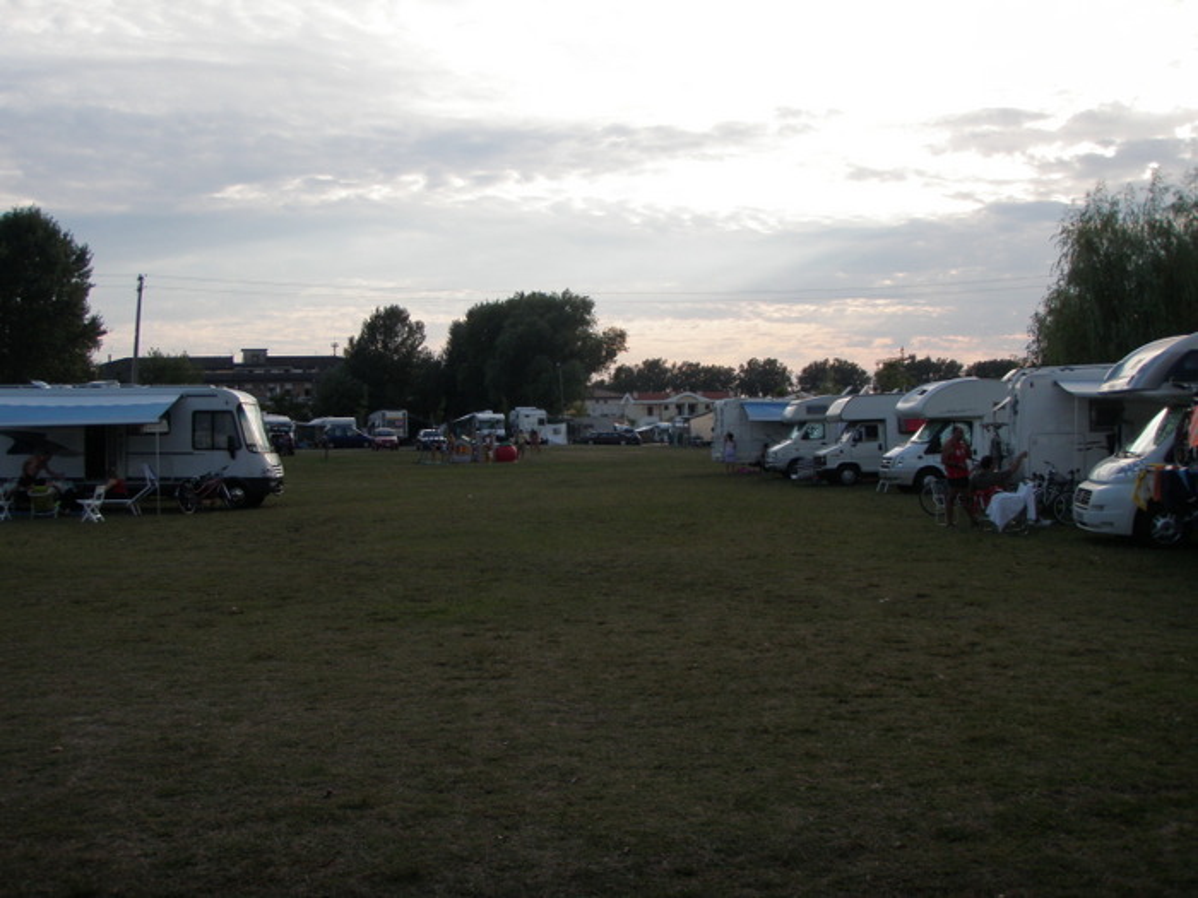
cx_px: 599
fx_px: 1315
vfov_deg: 37.7
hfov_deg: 49.0
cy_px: 449
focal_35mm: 38
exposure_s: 1/500
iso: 80
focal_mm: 6.7
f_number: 3.5
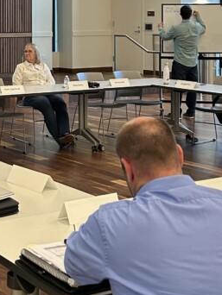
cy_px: 15
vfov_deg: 23.3
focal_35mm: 81
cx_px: 2
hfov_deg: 17.8
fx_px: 692
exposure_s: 1/60
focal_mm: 5.7
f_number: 1.5
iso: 160
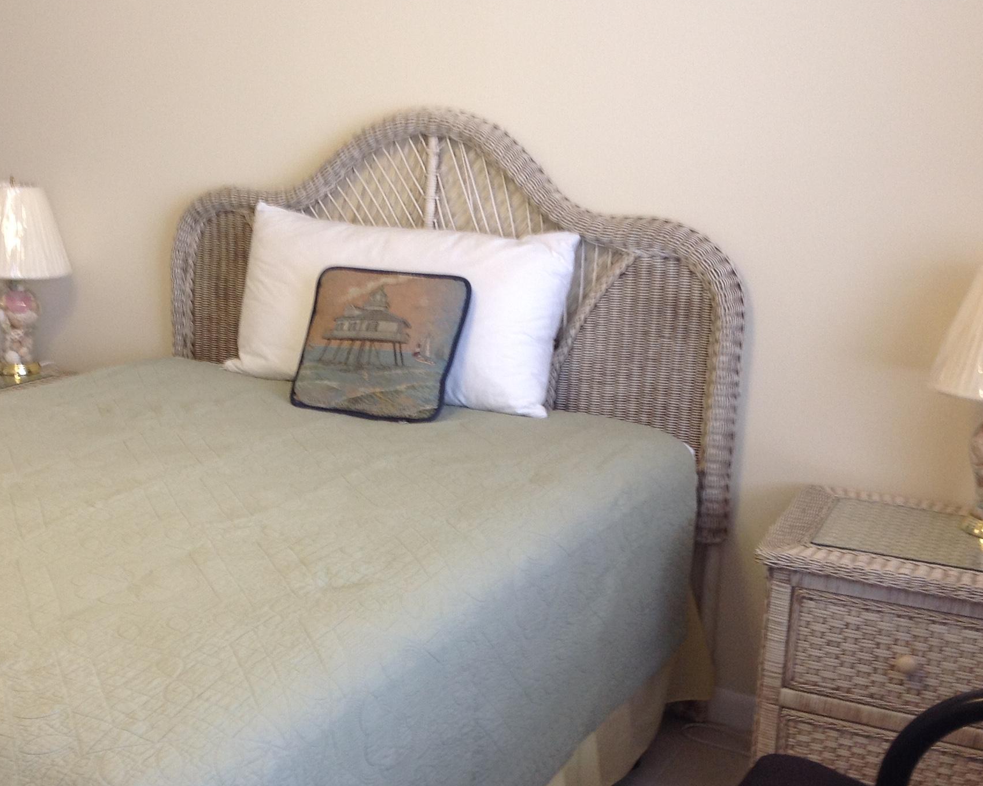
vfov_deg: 29.1
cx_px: 346
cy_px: 450
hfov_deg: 35.7
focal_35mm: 52
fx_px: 1513
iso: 50
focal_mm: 4.28
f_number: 2.4
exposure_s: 1/17
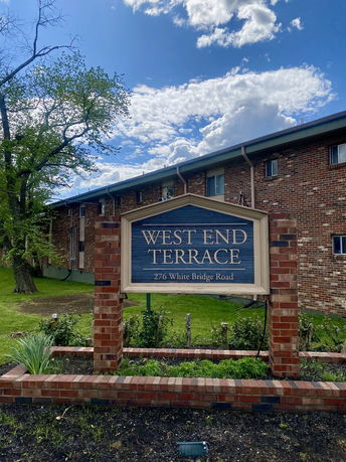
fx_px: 347
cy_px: 231
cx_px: 173
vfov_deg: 67.3
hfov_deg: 53.0
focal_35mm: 26
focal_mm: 4.25
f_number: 1.8
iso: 32
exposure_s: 1/4115
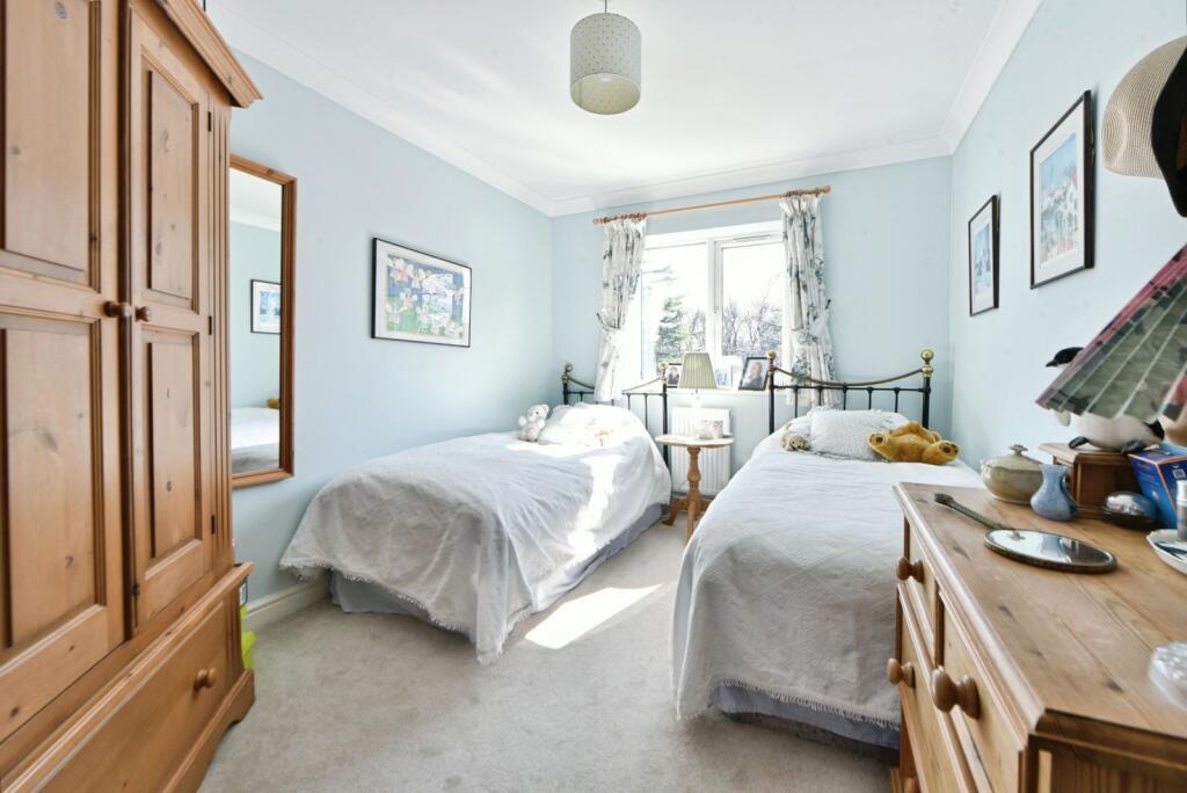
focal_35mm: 14
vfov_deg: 81.3
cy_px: 396
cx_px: 594
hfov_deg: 104.2
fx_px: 462
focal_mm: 14
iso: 500
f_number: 13
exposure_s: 1/30
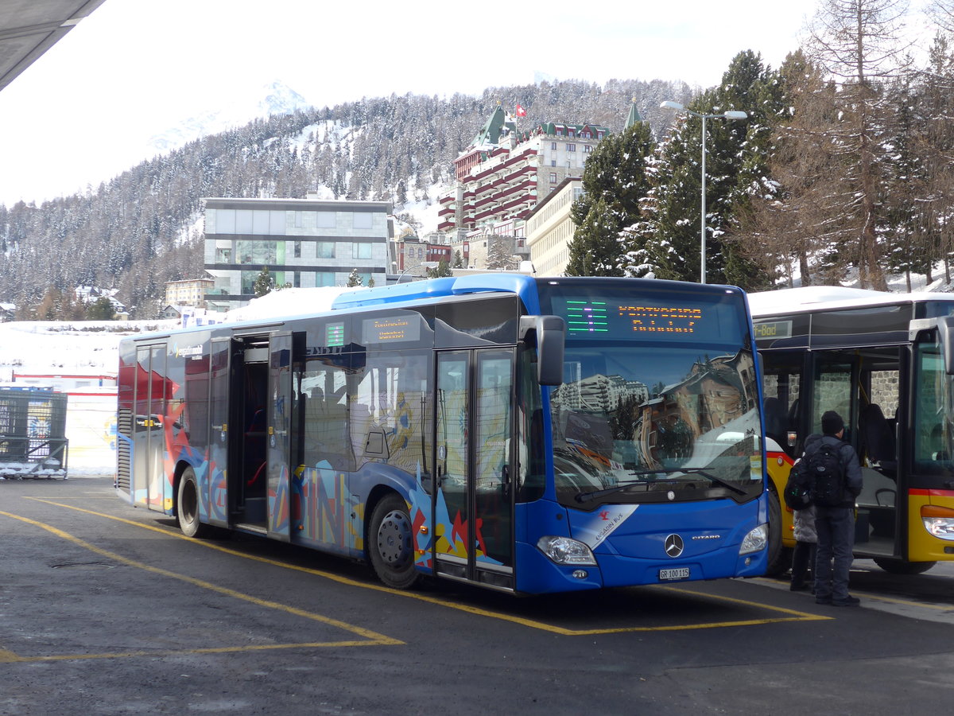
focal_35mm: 52
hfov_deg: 36.8
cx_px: 477
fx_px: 1433
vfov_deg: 28.0
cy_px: 358
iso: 80
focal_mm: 10.7
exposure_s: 1/500
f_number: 3.3
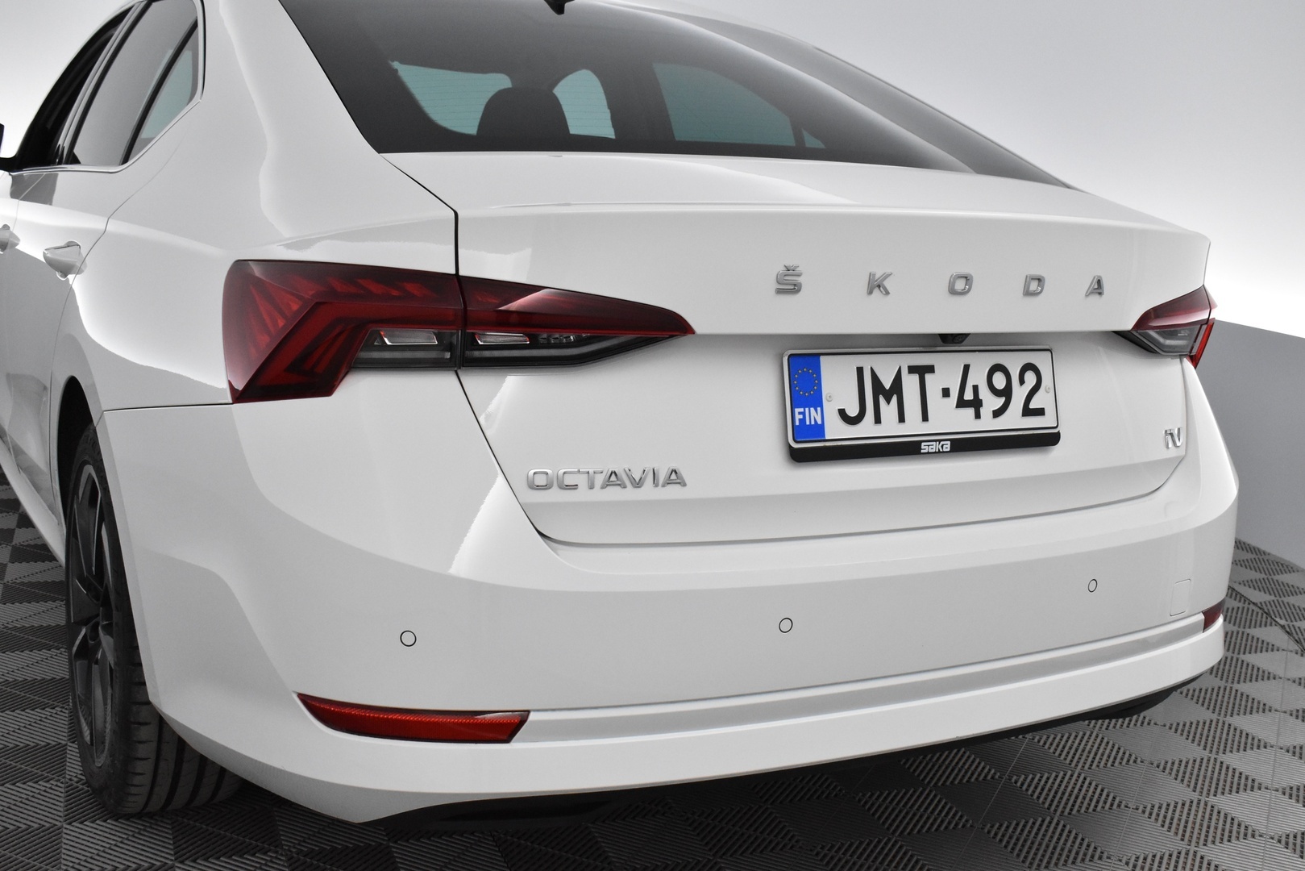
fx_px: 1468
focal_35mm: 40
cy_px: 436
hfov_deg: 47.9
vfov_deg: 33.0
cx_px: 652
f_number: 6.3
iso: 3200
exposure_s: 1/160
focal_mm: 27
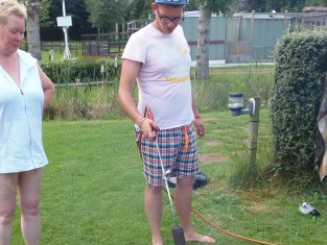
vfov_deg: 27.8
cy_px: 249
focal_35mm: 49
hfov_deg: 38.7
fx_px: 463
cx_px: 126
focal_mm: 4.3
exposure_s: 1/80
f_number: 2.9
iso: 64
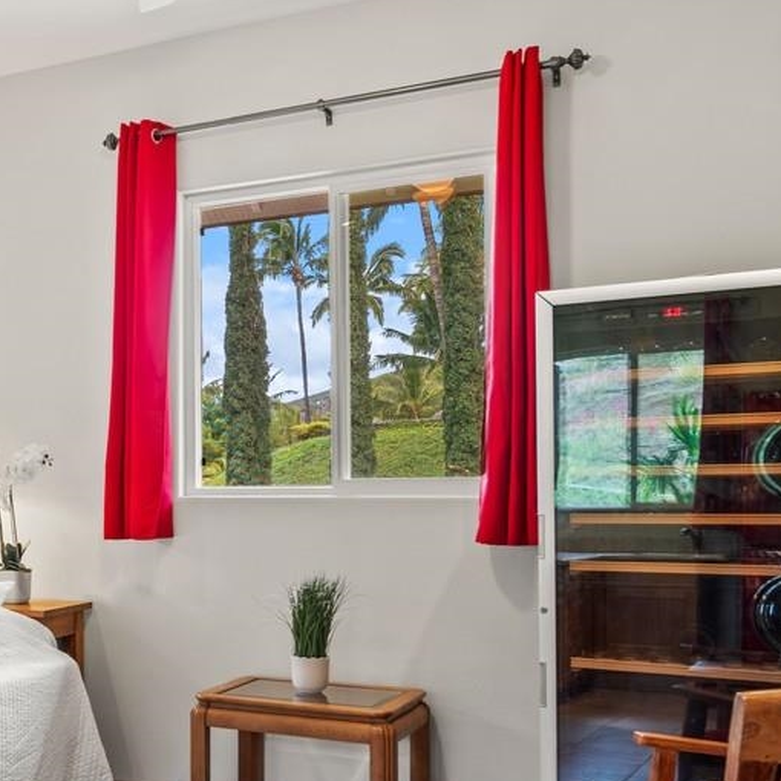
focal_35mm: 48
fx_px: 1225
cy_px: 496
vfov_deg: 35.1
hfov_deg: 32.2
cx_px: -25
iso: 100
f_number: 8
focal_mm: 16
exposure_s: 1.6
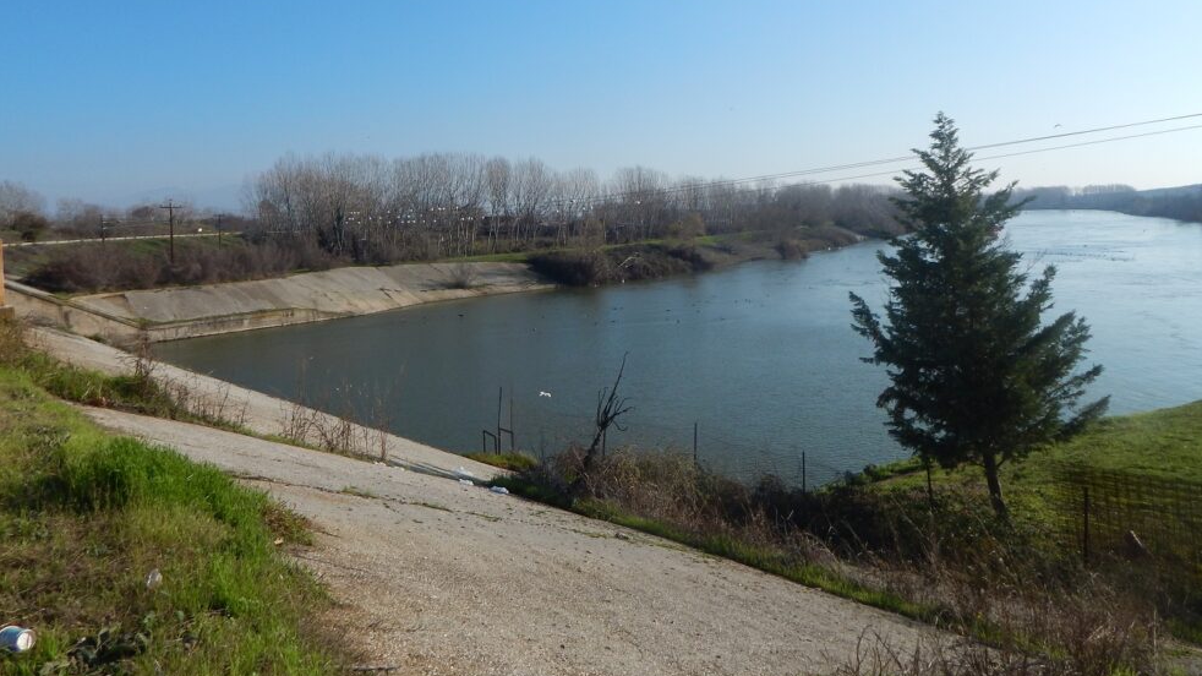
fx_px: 797
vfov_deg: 45.4
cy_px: 240
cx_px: 605
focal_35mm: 25
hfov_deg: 74.1
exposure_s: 1/640
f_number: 6
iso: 125
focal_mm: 4
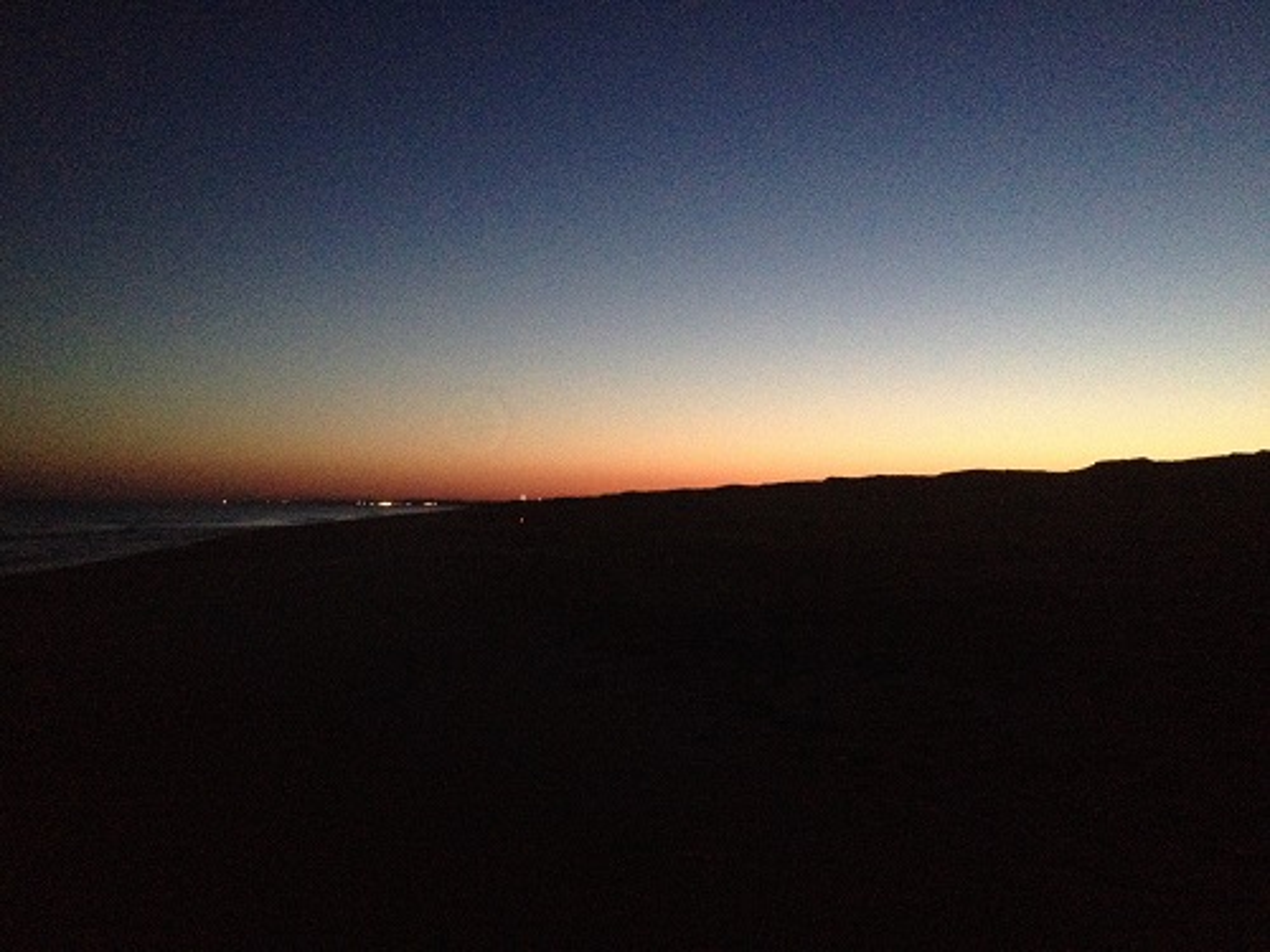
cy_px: 476
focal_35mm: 35
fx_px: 1284
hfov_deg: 52.6
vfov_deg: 40.7
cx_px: 635
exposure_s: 1/15
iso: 800
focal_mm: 4.28
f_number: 2.4
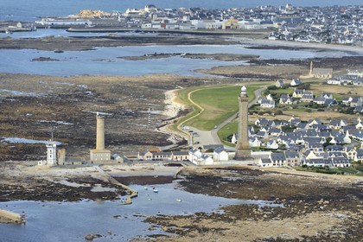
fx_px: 1613
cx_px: 182
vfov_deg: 8.6
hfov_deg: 12.8
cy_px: 121
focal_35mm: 160
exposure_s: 1/800
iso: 400
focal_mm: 160
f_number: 6.3
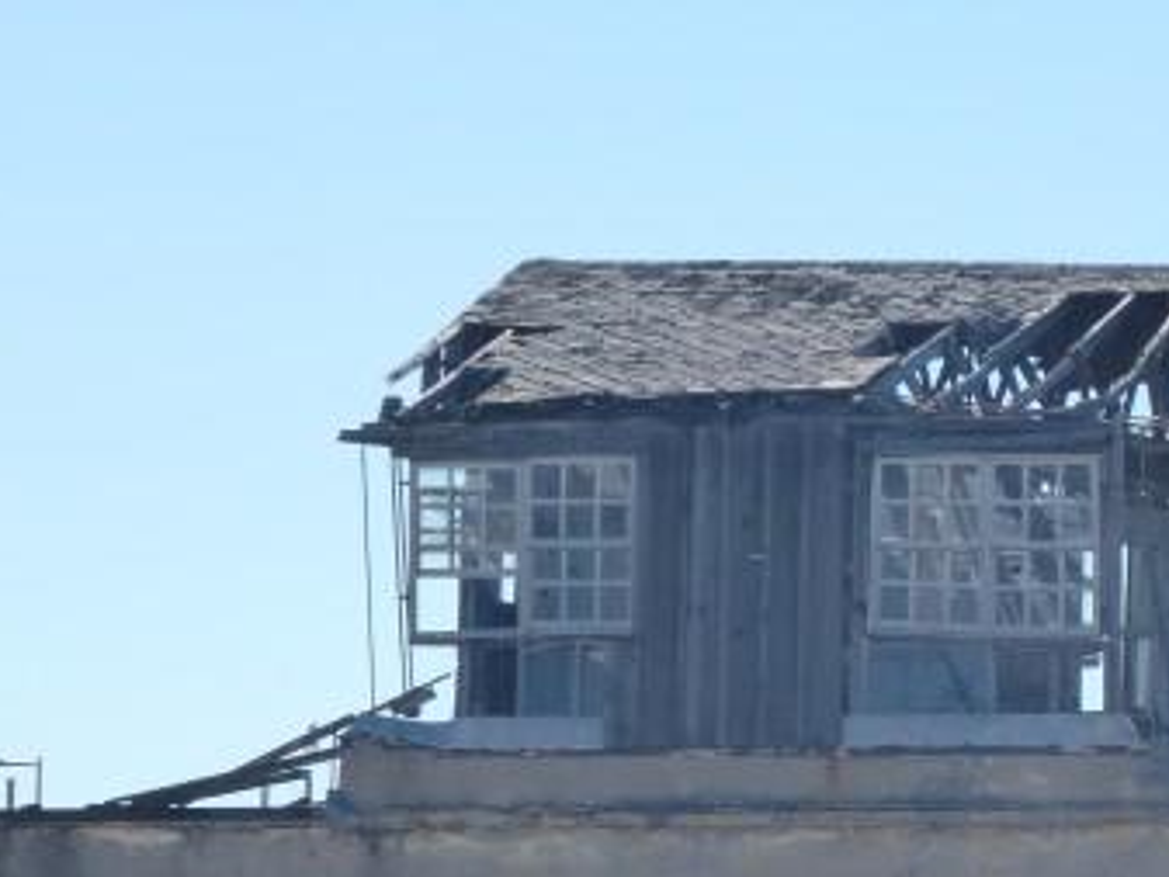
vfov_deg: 5.1
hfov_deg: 6.7
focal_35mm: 294
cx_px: 909
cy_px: 801
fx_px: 9932
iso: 160
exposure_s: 1/500
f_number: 5.3
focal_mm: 27.7
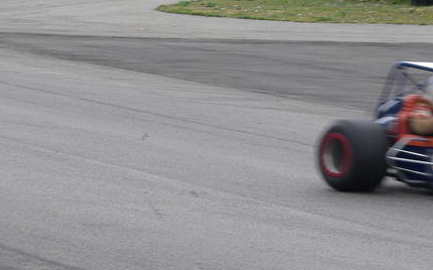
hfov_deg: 10.3
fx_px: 2395
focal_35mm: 203
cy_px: 149
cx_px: 204
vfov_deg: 6.5
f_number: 4
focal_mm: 17.2
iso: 80
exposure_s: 1/160
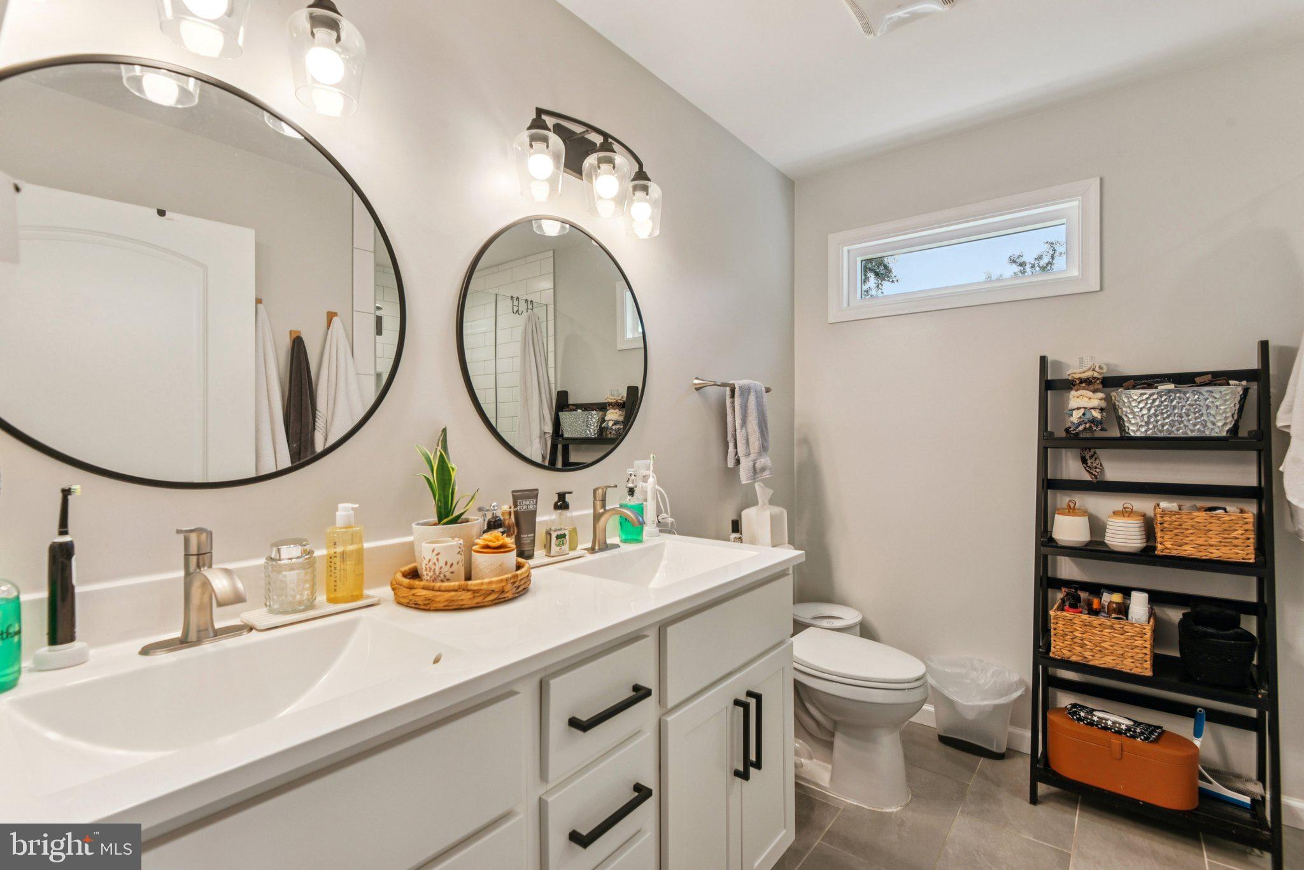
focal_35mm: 16
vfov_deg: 73.8
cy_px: 435
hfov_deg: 96.7
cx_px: 652
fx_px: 580
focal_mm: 16
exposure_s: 1/60
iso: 400
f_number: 8
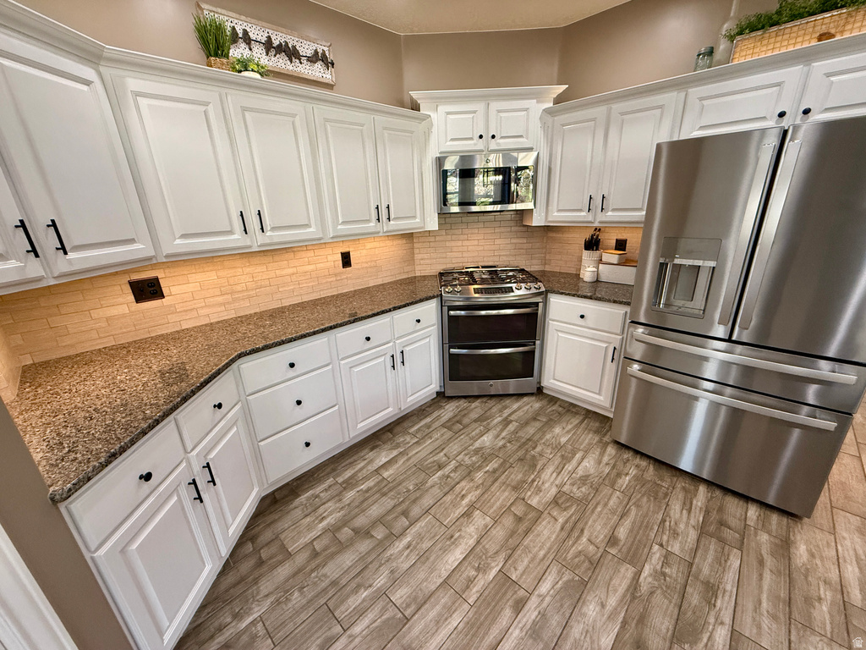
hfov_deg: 102.1
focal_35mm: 14
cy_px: 325
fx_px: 350
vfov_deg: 85.7
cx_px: 433
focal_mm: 2.22
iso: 320
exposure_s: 1/120
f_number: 2.2
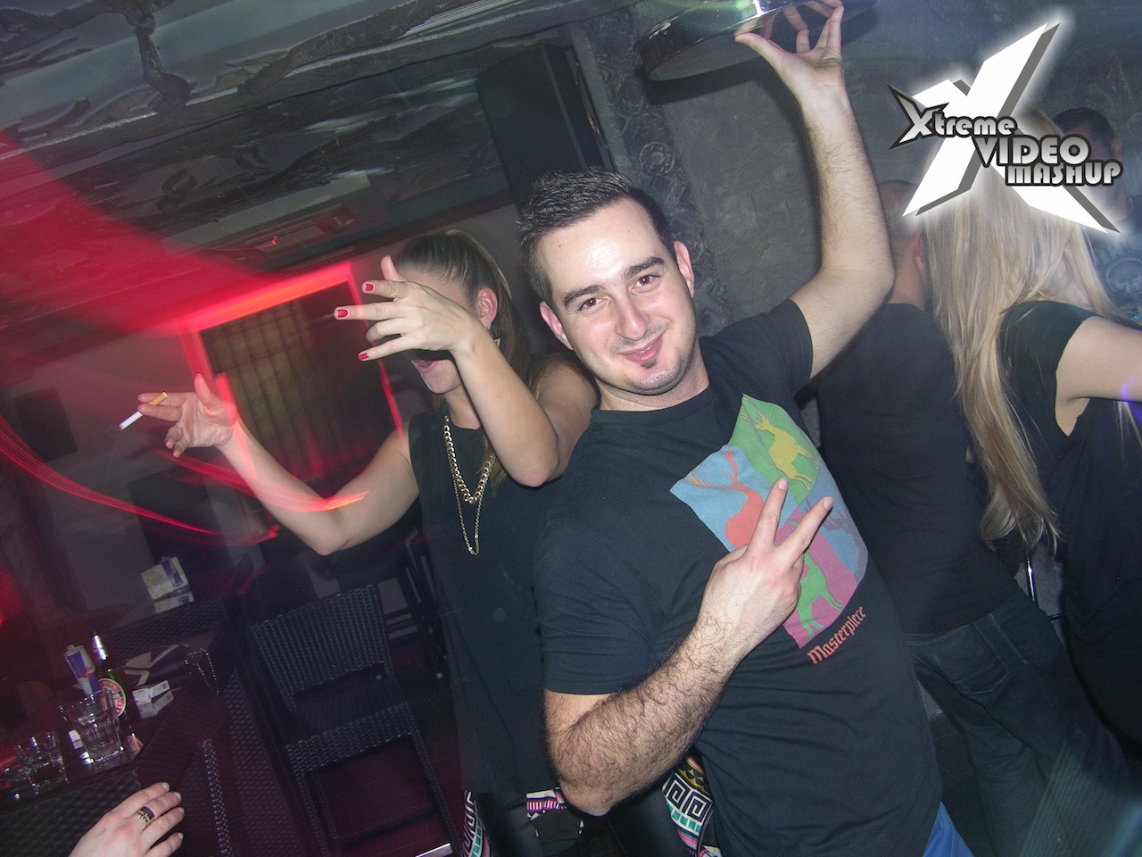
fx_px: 1155
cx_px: 571
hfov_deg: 52.6
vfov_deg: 40.7
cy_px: 428
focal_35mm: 35
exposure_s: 2
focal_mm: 8.9
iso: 100
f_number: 2.8
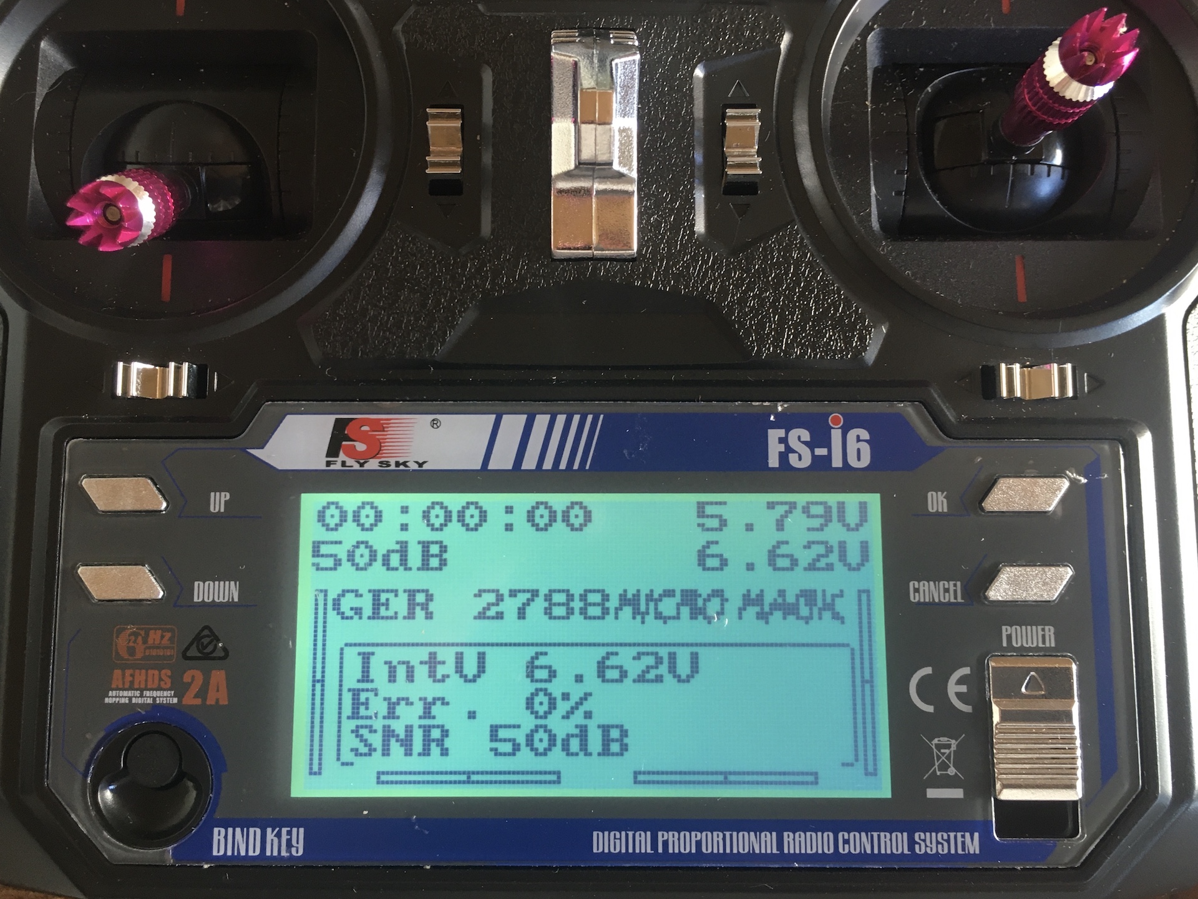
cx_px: 599
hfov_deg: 61.7
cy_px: 450
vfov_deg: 48.2
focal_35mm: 29
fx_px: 1004
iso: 100
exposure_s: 1/33
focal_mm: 4.15
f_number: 2.2
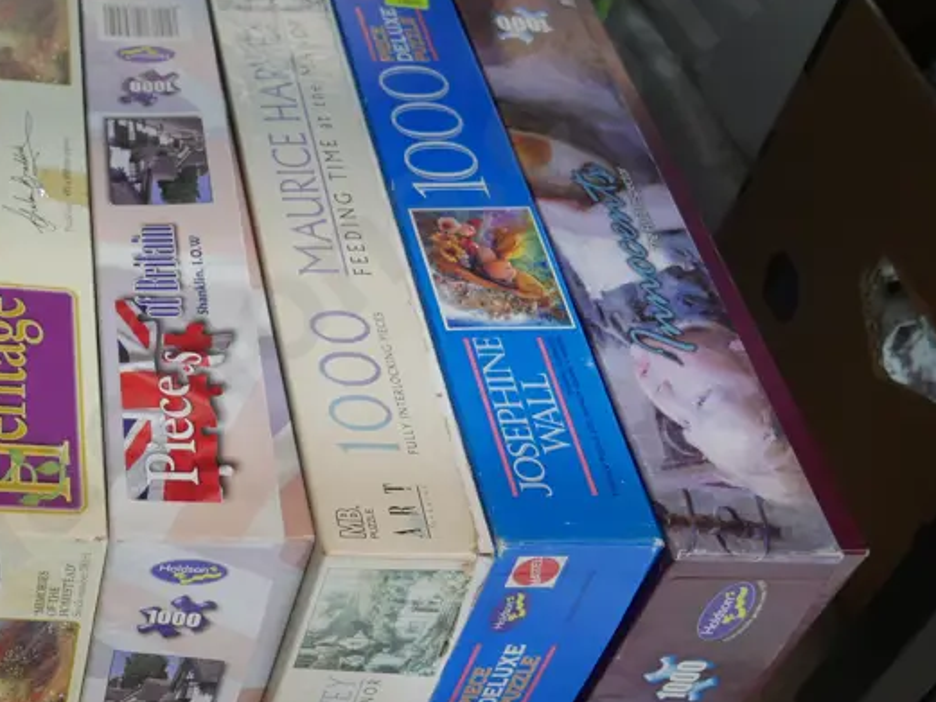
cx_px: 66
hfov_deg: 32.9
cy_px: 478
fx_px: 1488
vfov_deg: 26.4
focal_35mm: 55
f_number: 3.5
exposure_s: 1/60
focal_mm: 14
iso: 1000
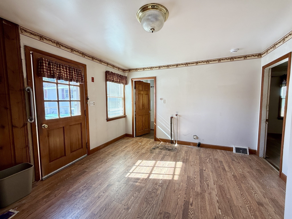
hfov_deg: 102.1
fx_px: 118
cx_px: 146
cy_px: 110
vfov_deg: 85.7
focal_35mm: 14
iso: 64
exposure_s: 1/99
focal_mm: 2.22
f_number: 2.2
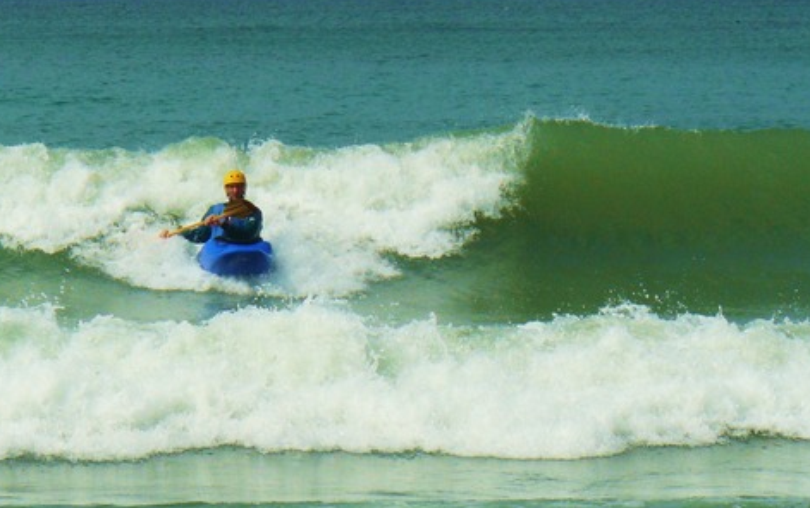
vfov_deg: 3.5
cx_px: 224
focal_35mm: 376
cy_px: 164
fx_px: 8305
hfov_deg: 5.6
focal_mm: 34.8
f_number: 5.6
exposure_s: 1/400
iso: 100
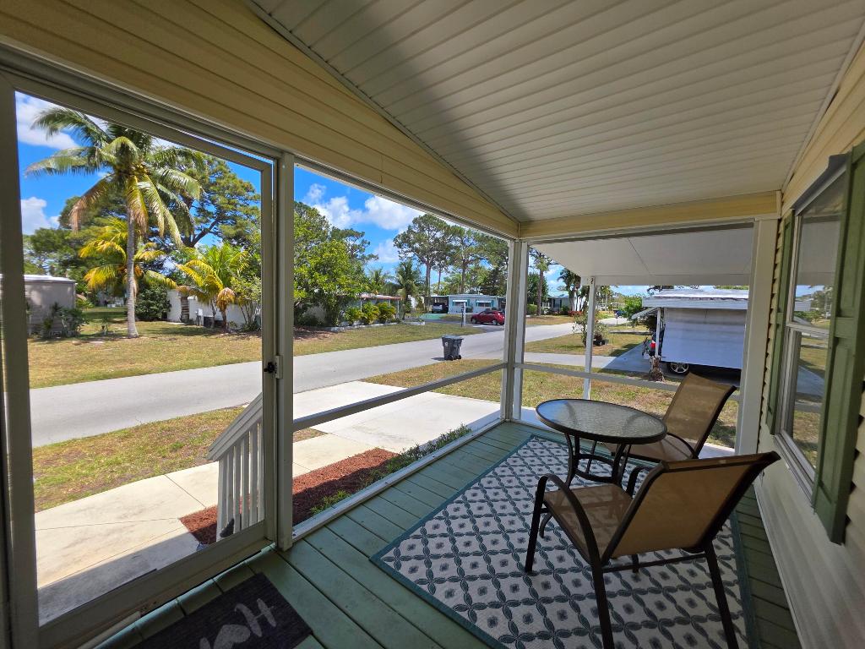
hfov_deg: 106.2
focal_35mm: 13
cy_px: 324
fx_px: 325
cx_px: 432
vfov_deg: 89.9
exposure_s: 1/1120
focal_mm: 2.2
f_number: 1.9
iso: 40
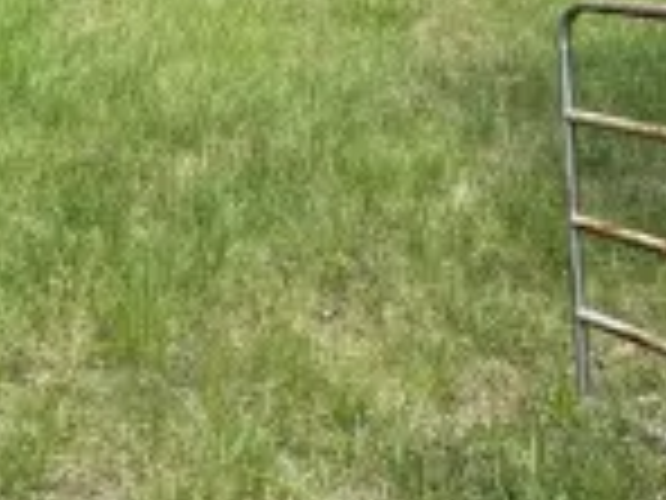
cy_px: -32
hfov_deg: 29.8
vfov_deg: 21.6
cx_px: 333
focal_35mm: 65
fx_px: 1251
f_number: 1.78
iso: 80
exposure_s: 1/3279
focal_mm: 6.76
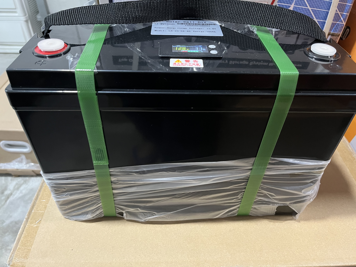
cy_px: 134
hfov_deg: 67.3
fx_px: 267
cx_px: 178
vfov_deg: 53.1
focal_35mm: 26
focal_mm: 5.1
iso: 640
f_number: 1.6
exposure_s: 1/33
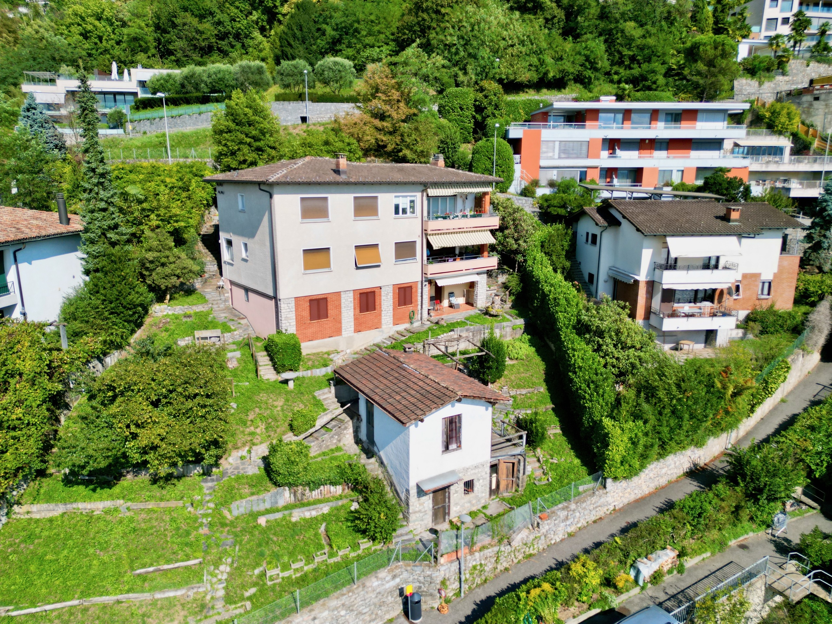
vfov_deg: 56.8
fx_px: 577
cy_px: 312
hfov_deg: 71.6
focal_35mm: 24
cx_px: 416
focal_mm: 6.72
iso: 150
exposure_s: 1/4000
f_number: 1.7
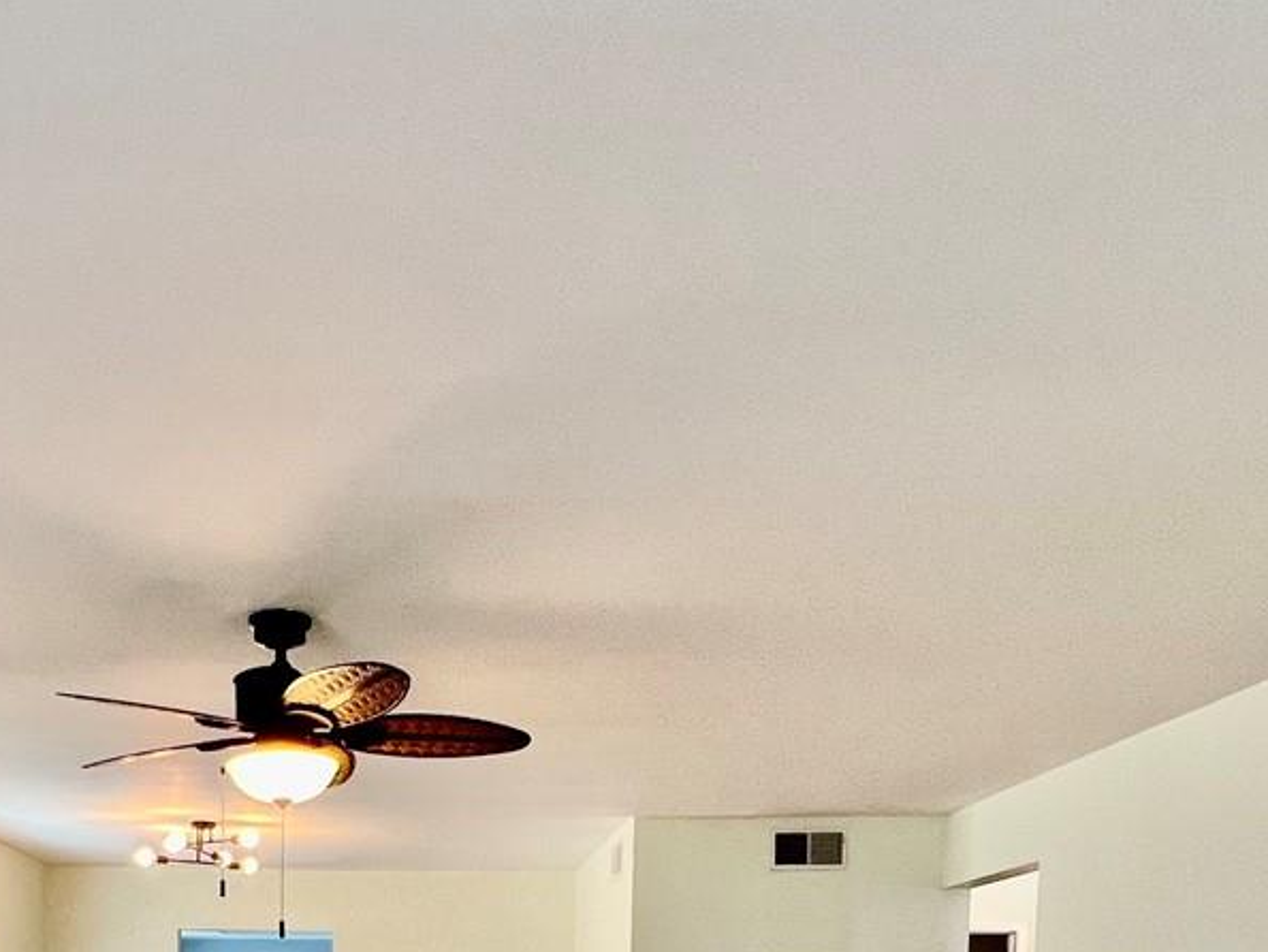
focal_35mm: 35
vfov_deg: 32.9
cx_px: 350
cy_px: 1161
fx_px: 1283
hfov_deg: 50.9
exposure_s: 1/99
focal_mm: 1.57
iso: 125
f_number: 1.8
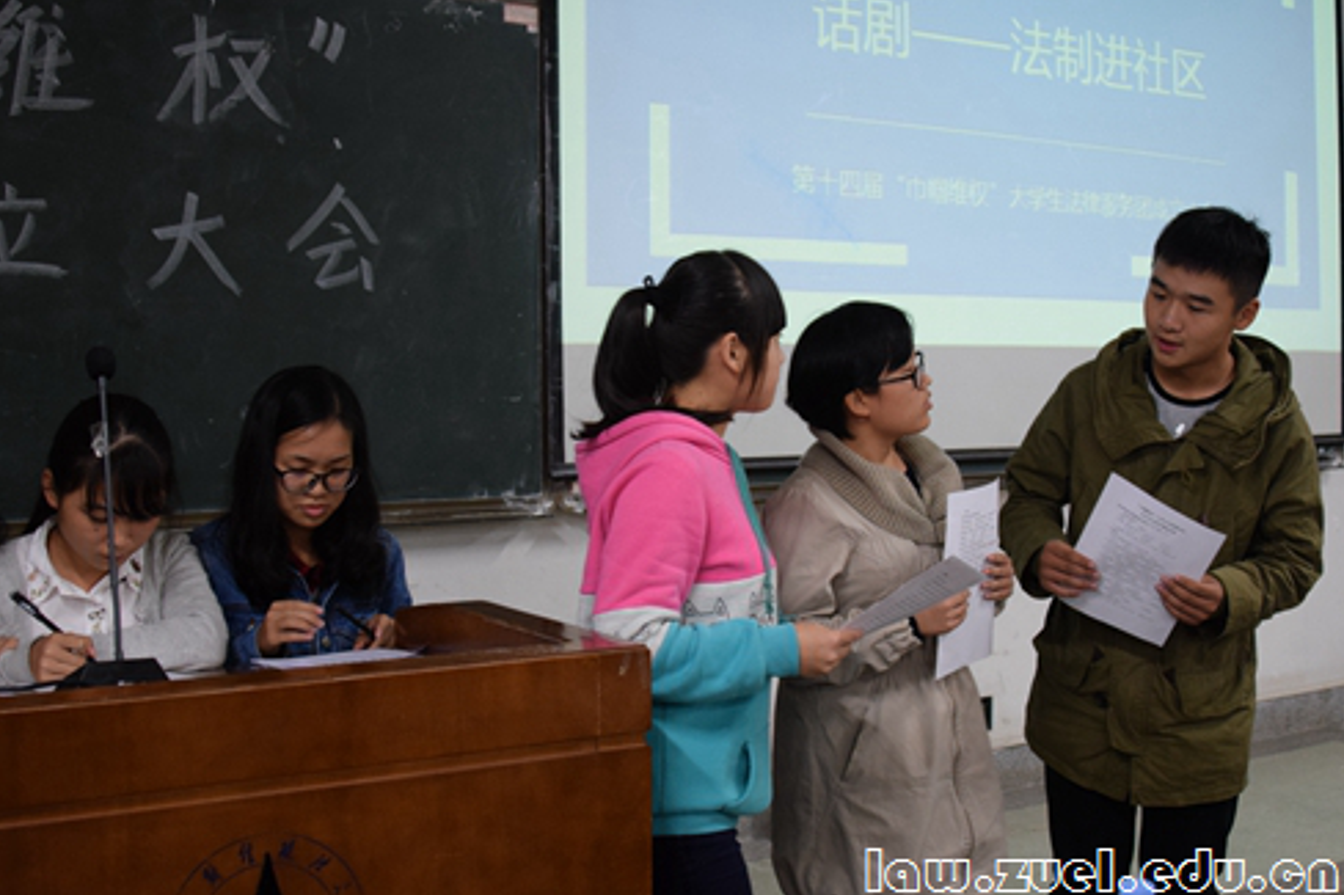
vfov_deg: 31.2
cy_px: 456
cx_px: 675
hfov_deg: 45.4
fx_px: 1605
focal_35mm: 43
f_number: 3.5
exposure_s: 1/80
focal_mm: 28
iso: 1600
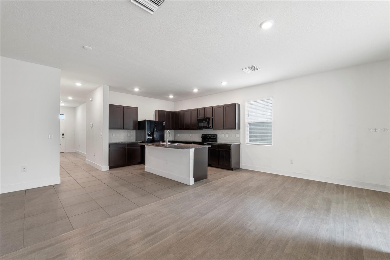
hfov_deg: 104.3
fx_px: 152
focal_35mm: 14
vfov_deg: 81.2
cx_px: 195
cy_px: 130
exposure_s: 1/1.25
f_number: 8
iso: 250
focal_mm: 14
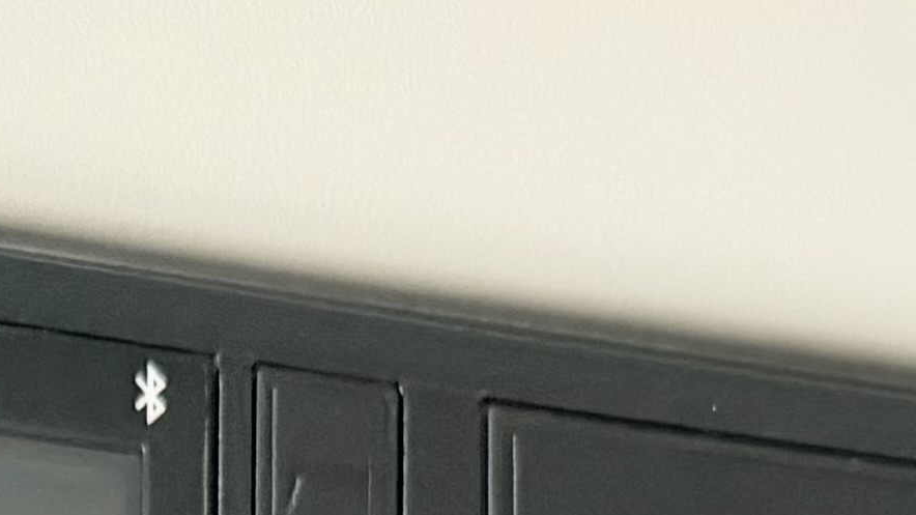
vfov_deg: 6.7
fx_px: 4104
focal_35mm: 169
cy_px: 1349
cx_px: -54
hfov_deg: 12.5
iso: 640
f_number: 1.78
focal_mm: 6.76
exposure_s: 1/60
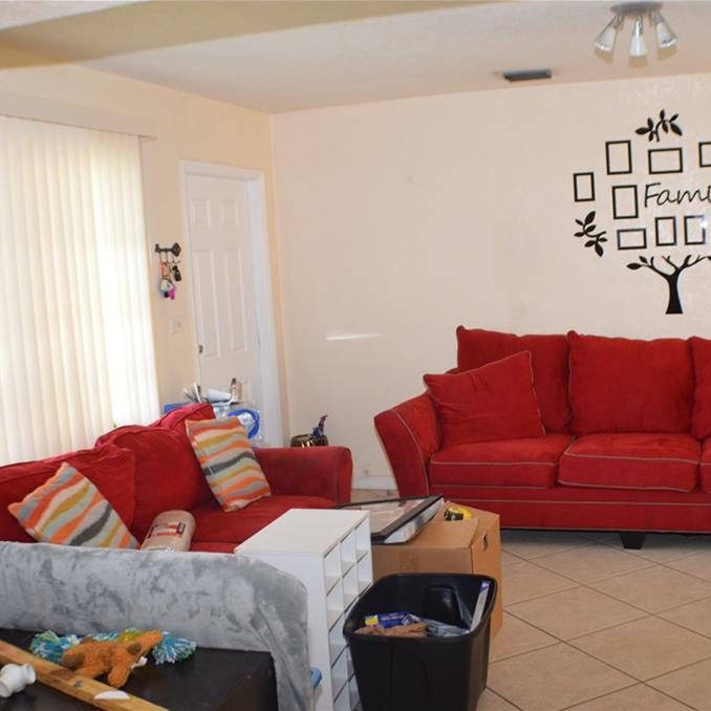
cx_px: 411
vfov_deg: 34.0
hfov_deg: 34.0
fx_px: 1162
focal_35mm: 50
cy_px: 356
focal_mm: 26
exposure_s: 1/60
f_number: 4.2
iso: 720
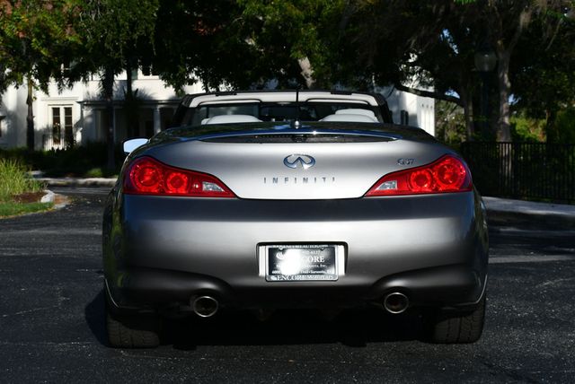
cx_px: 288
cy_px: 192
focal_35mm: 90
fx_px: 1439
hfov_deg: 22.6
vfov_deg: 15.2
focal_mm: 45
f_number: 10
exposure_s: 1/400
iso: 100
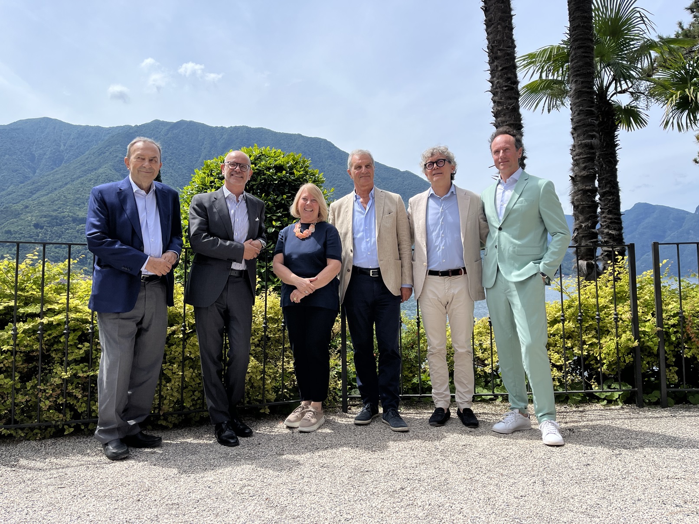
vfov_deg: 53.1
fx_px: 525
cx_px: 350
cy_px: 262
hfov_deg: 67.3
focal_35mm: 26
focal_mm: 5.1
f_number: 1.6
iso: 50
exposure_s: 1/2967
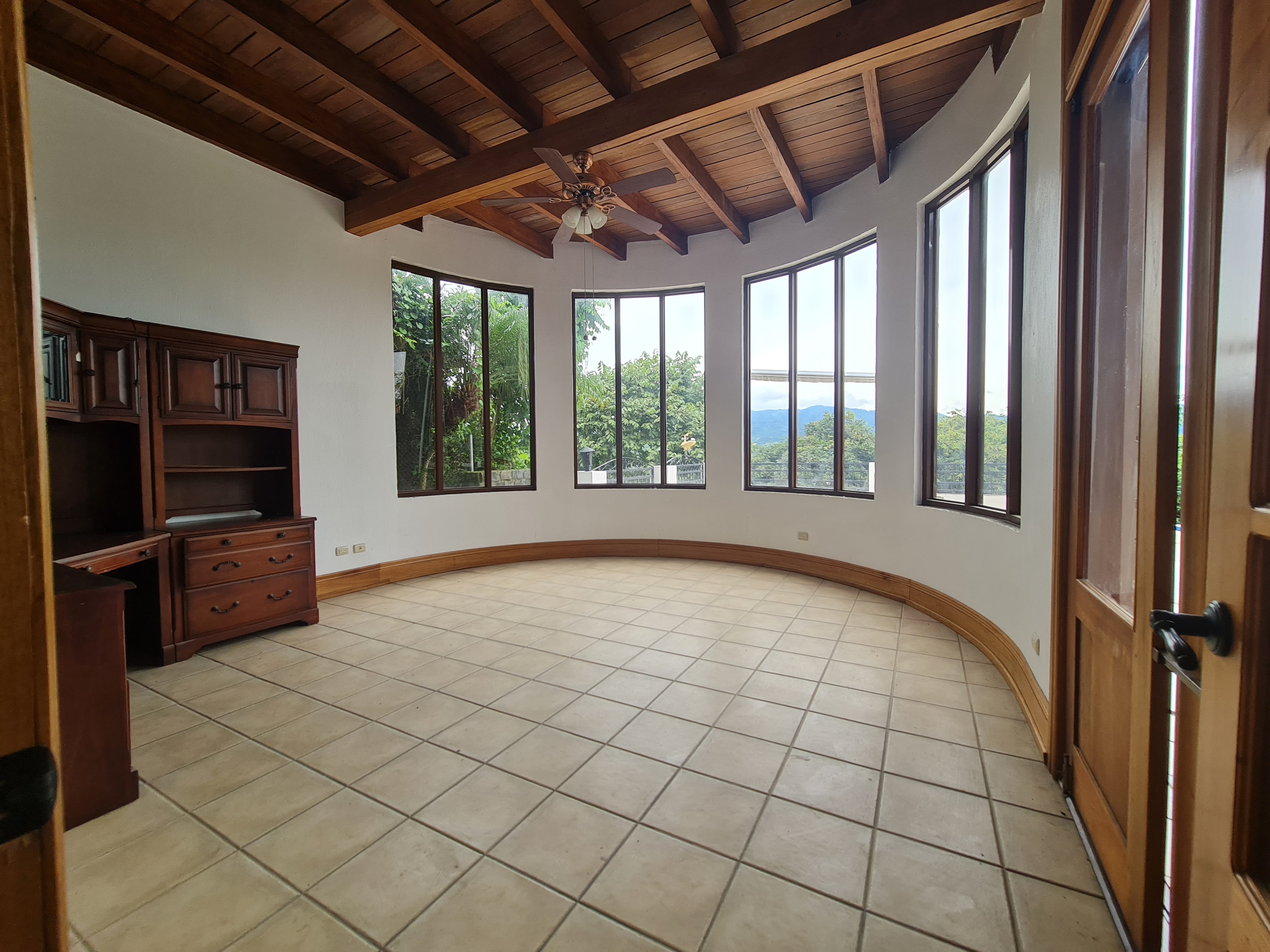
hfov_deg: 106.2
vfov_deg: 89.9
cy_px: 476
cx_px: 635
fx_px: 477
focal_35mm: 13
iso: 64
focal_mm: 2.2
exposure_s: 1/143
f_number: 2.2
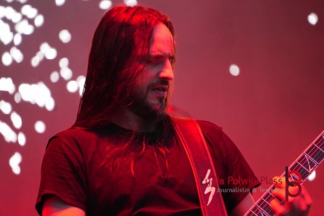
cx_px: 162
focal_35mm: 450
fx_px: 4050
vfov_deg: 3.1
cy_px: 108
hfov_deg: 4.6
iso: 6400
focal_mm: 300
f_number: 6.3
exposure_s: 1/80
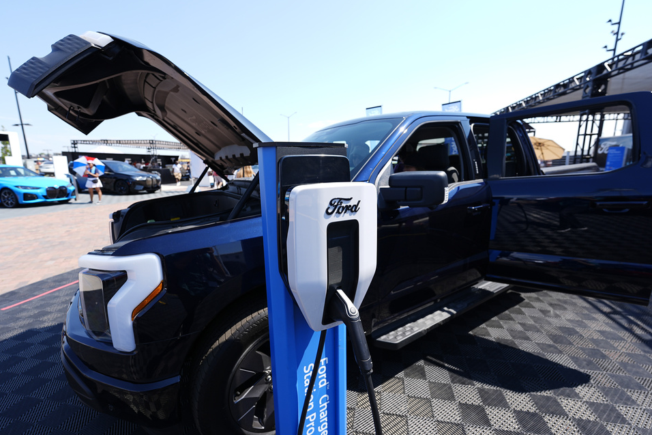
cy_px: 215
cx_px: 329
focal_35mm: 15
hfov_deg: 100.4
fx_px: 272
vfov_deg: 77.3
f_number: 3.5
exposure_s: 1/1000
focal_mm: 14
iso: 125
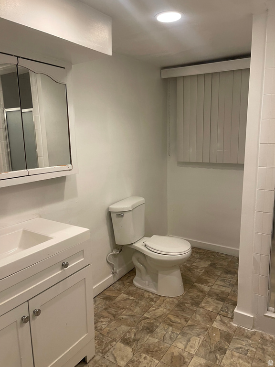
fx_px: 265
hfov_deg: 54.9
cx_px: 138
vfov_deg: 69.4
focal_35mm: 25
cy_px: 184
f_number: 1.6
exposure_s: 1/60
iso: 125
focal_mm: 5.1
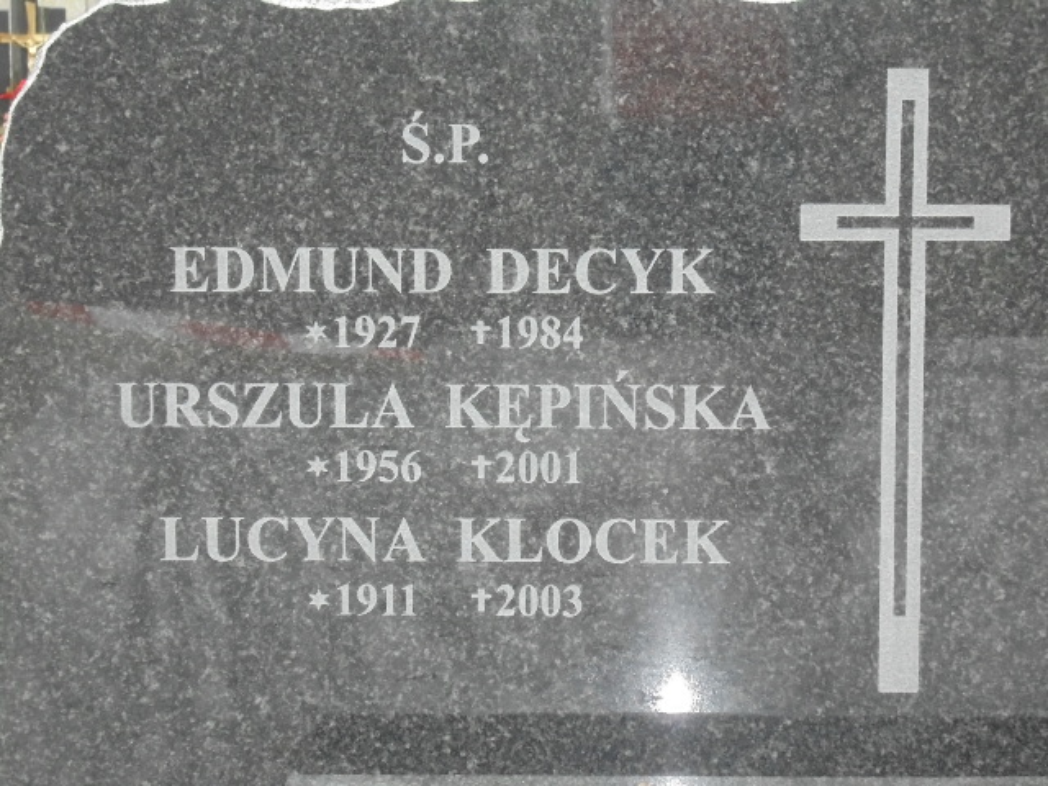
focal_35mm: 122
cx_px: 524
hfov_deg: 16.1
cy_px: 393
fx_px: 3694
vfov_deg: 12.1
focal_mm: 21.8
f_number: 5.6
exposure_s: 1/60
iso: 640
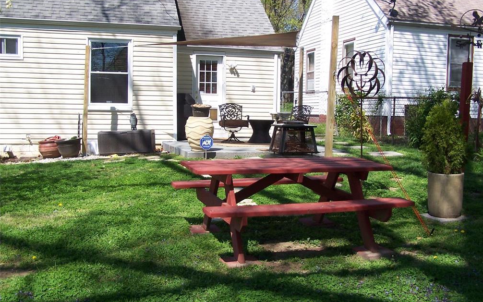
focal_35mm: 41
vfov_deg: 31.3
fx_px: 540
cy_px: 155
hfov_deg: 48.2
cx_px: 245
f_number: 4
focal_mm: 6.3
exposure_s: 1/500
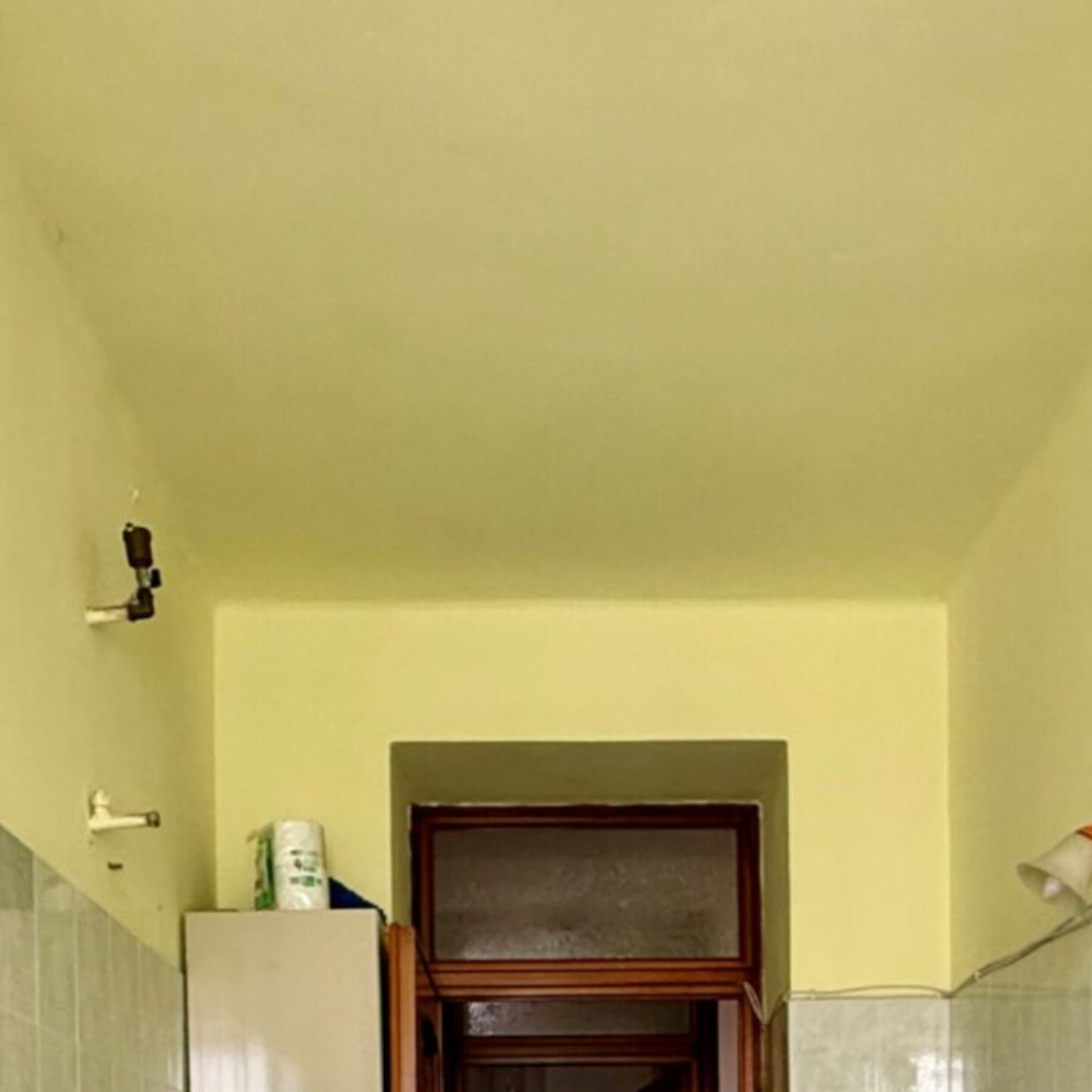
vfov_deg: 32.4
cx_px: 592
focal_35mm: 44
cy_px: 1279
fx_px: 1570
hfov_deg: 38.3
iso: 200
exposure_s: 1/99
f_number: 2.2
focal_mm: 2.22
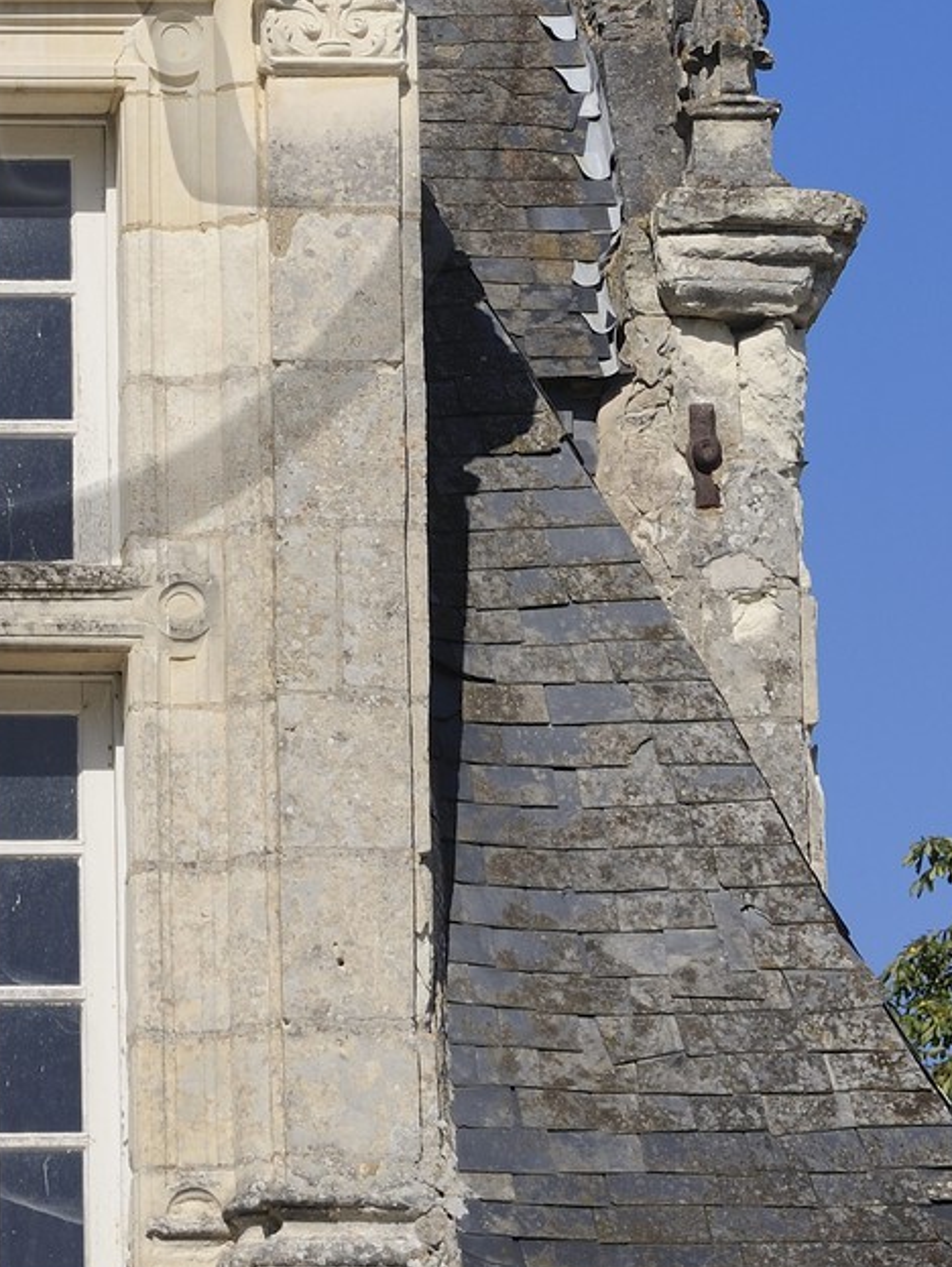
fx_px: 10477
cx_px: -108
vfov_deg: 6.9
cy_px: -41
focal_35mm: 286
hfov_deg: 5.2
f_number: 13
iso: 200
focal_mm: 116
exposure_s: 1/320
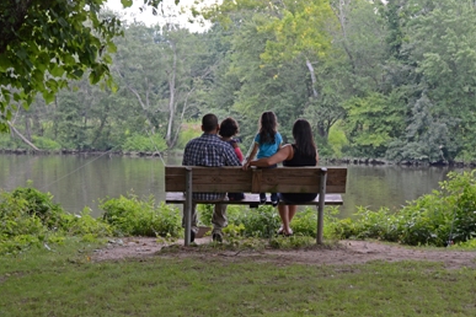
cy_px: 158
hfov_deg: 27.7
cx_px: 240
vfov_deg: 18.7
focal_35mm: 73
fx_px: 965
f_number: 6.3
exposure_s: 1/160
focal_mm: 48
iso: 400
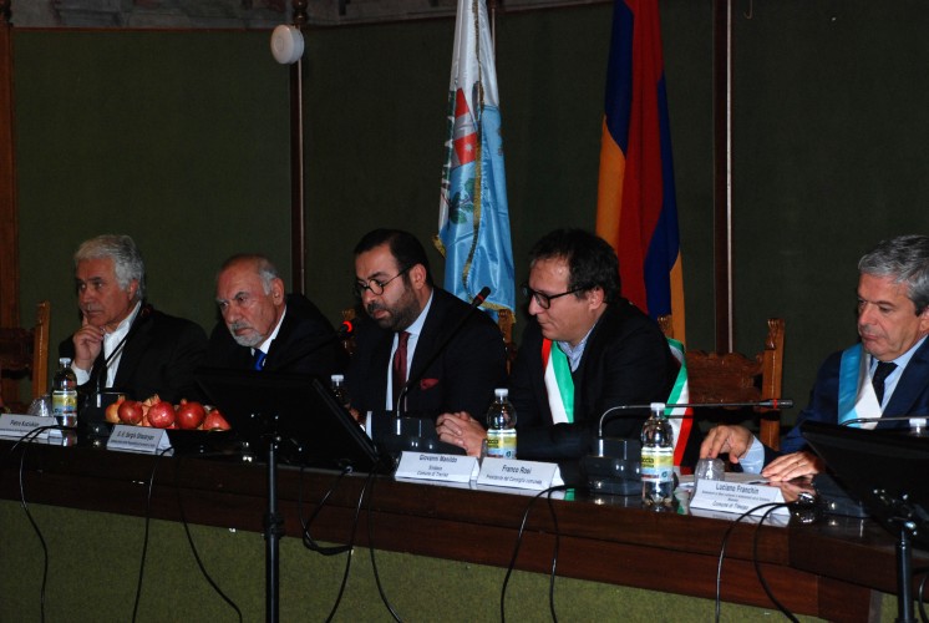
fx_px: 2714
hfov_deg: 19.4
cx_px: 464
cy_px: 312
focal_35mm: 105
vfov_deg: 13.1
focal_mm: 70
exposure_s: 1/60
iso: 640
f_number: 6.7
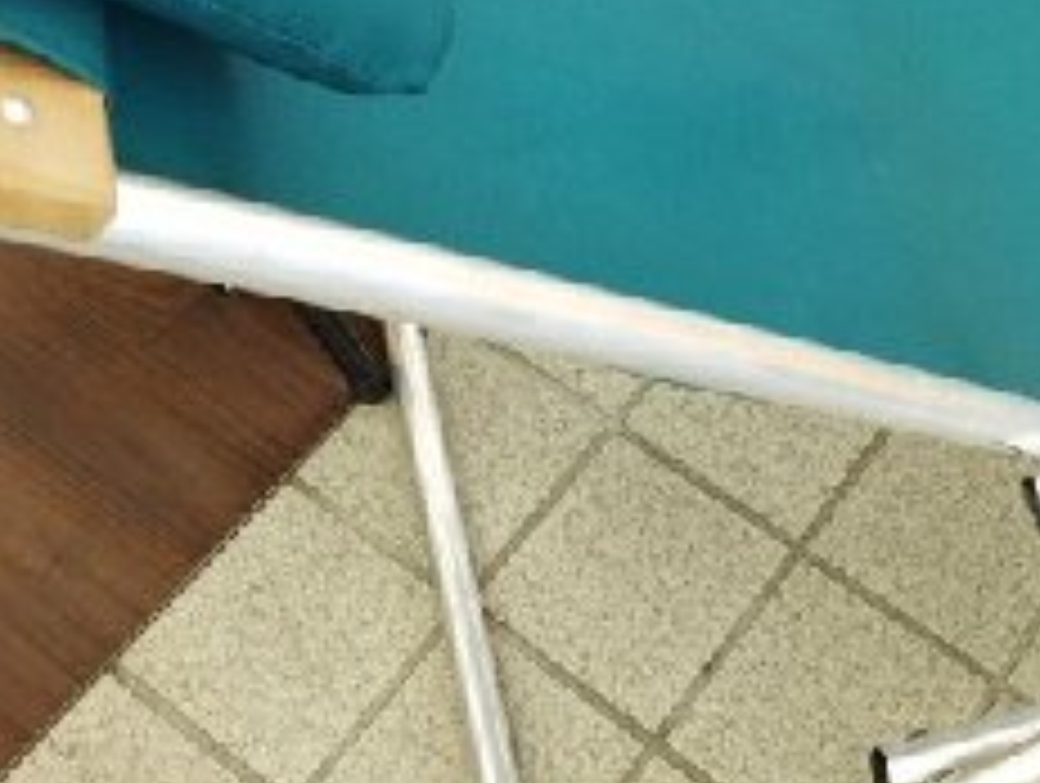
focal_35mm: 70
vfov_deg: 20.6
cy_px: 50
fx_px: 2106
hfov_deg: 27.2
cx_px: 842
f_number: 1.79
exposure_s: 1/60
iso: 142
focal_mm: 4.71
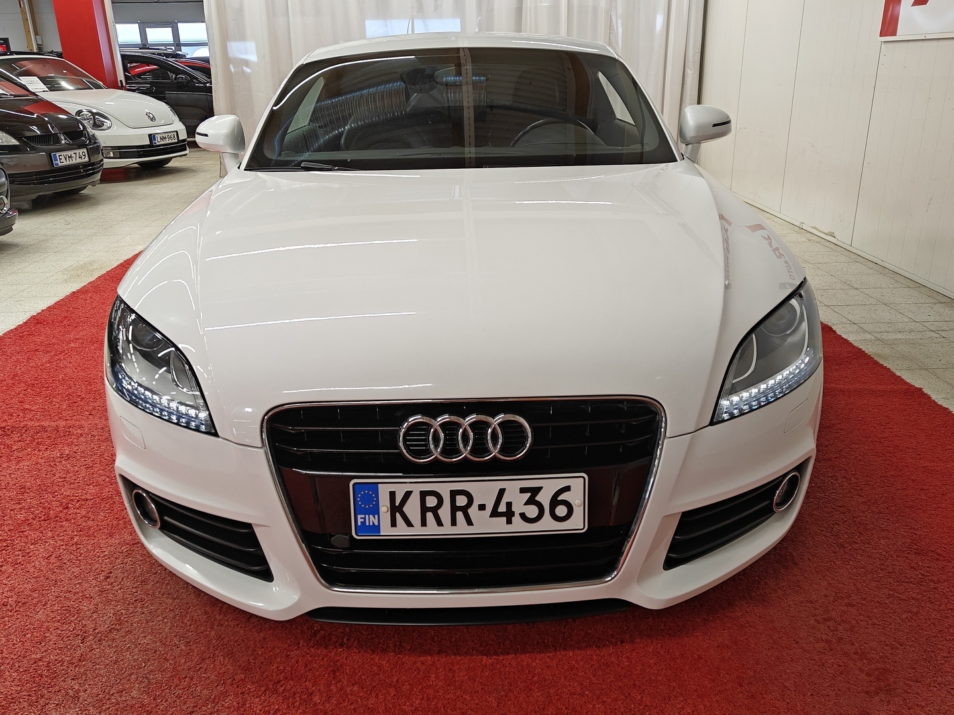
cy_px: 358
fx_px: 799
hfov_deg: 61.7
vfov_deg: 48.2
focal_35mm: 29
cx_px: 477
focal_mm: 5.59
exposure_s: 1/100
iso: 80
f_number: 1.8
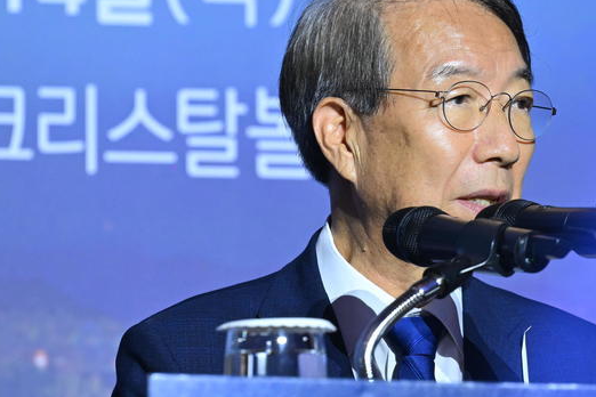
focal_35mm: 496
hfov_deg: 4.2
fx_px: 8211
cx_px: 593
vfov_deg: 2.8
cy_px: 201
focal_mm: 185
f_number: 4
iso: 1600
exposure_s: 1/250
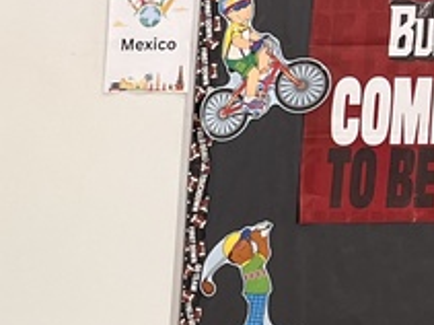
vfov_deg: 11.6
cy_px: 335
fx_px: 1579
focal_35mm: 126
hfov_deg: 12.8
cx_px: -531
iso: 125
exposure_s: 1/120
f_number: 1.6
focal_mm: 5.1
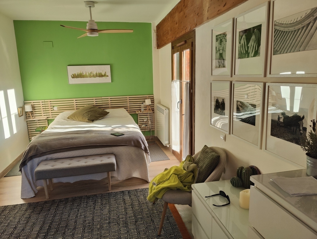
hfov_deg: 73.9
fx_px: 211
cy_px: 120
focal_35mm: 23
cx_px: 158
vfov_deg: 59.0
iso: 50
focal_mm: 6.06
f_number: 1.8
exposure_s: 1/280
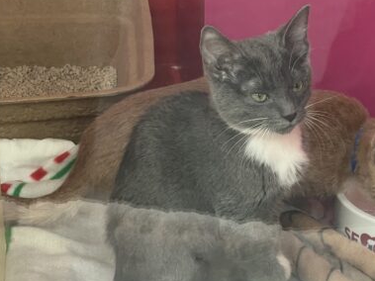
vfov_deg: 12.1
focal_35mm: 122
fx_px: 1321
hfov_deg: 16.1
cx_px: 256
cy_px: 145
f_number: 2.8
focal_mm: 9
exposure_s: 1/99
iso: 160
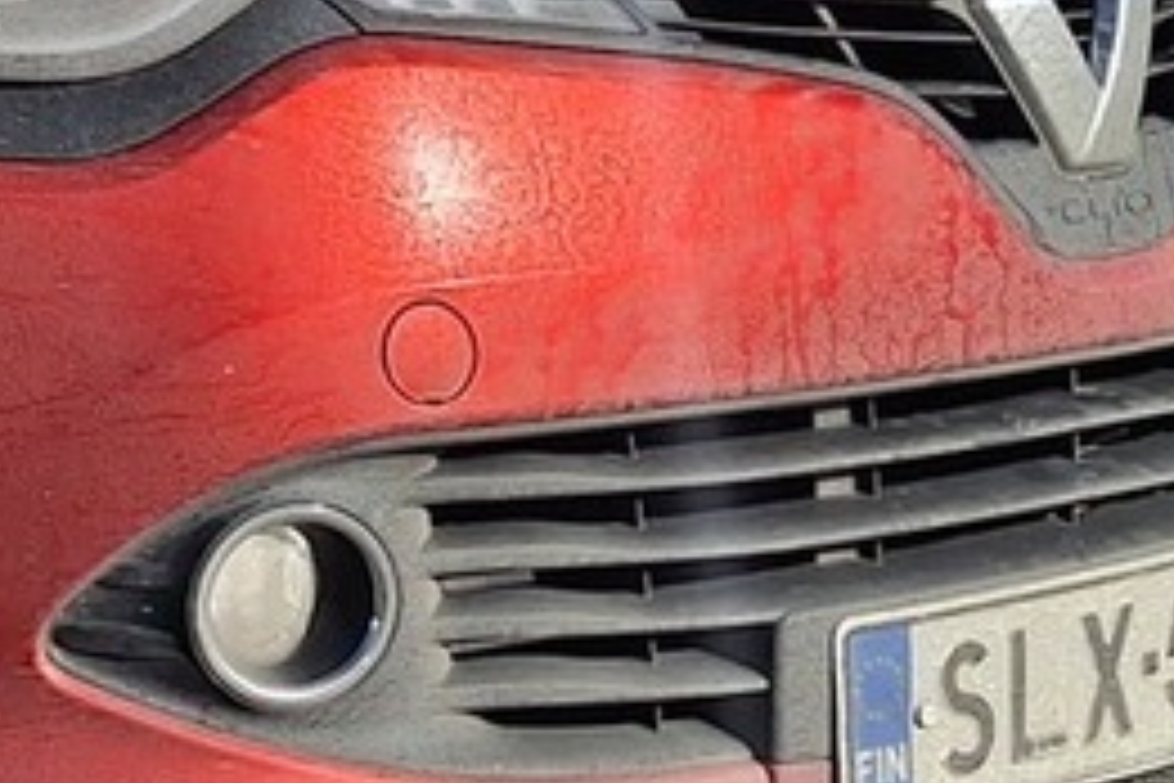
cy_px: -486
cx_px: -306
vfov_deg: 10.0
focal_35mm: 132
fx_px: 4304
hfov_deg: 14.9
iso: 40
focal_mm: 5.54
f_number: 1.8
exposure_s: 1/8475
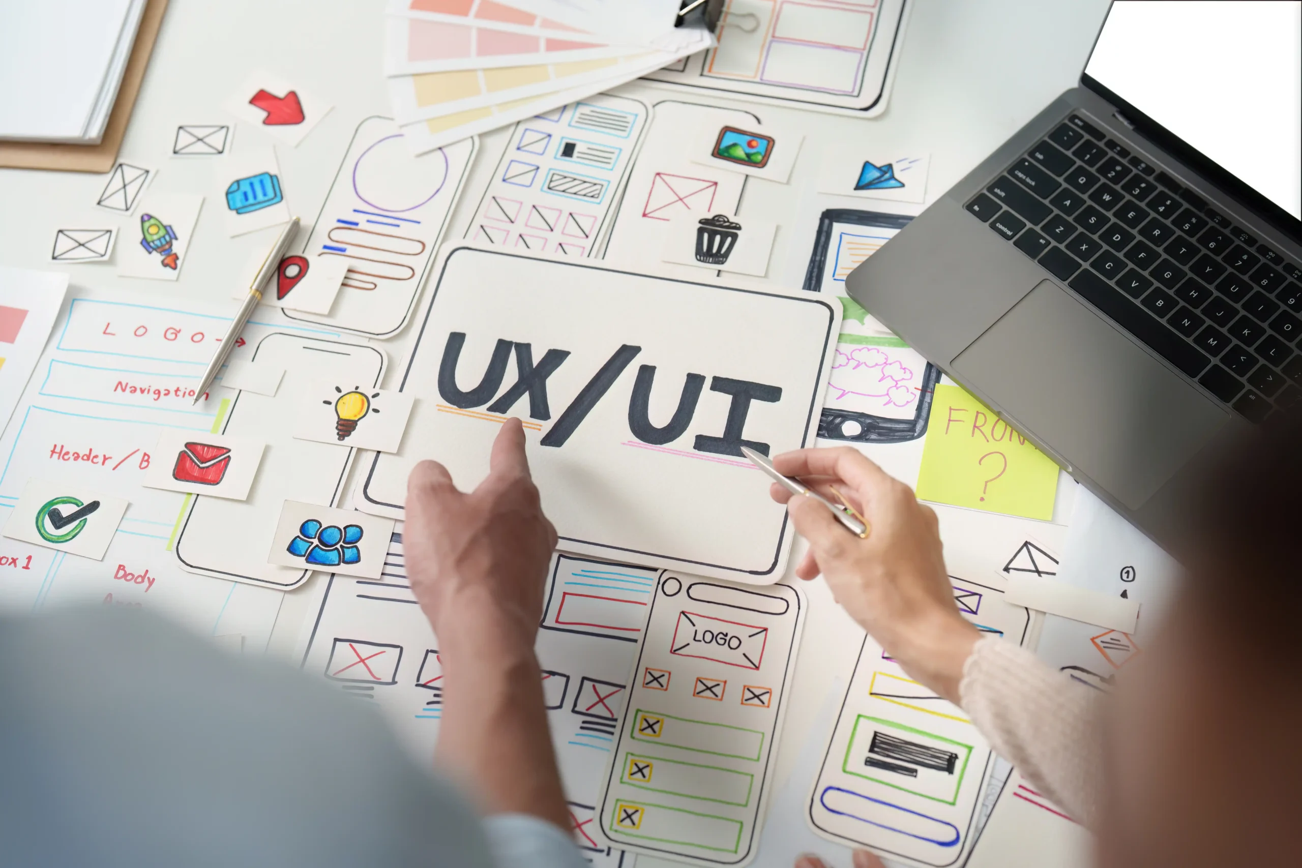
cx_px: 651
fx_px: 1808
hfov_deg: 39.6
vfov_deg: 27.0
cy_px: 434
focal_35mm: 50
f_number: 2.8
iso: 800
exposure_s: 1/250
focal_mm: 50
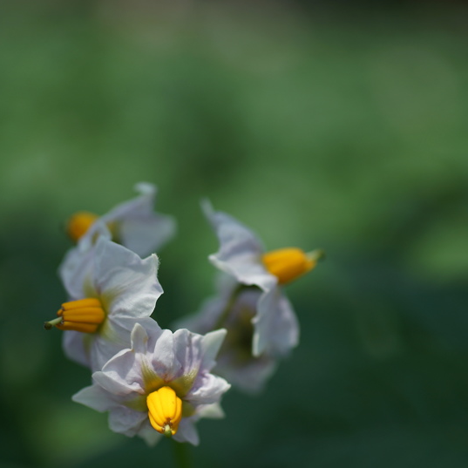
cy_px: 287
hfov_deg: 21.4
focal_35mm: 81
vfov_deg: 21.4
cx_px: 190
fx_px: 1239
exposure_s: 1/1250
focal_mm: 50
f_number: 2.8
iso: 100
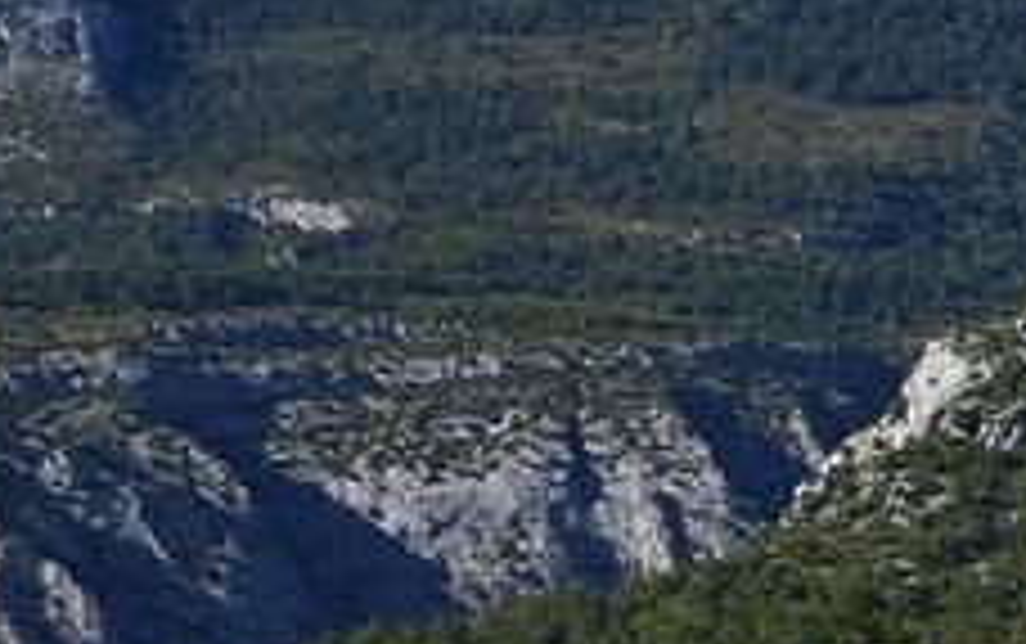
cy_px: 1585
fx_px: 2799
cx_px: 3321
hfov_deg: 10.5
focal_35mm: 100
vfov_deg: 10.9
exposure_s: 1/320
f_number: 6.3
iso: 200
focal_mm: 14
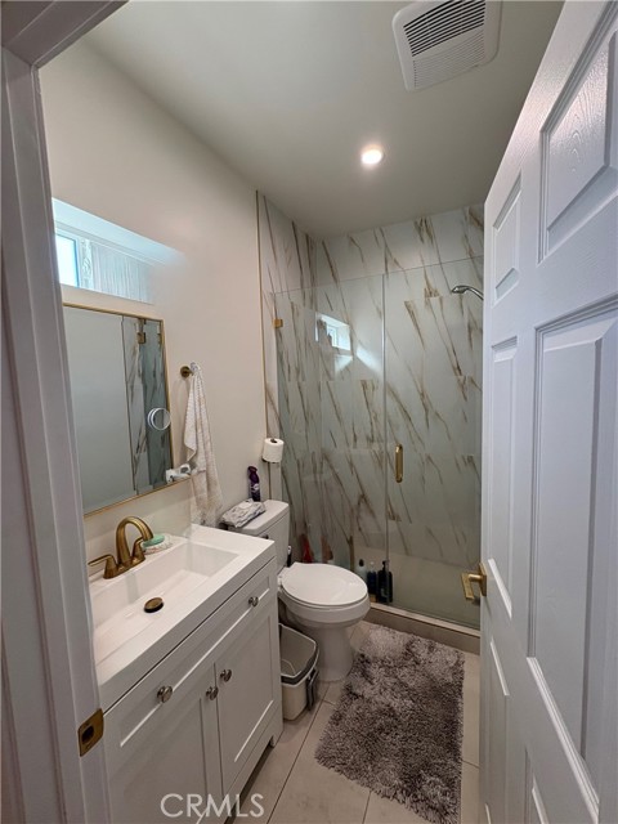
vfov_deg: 102.1
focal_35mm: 14
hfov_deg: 85.7
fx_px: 333
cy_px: 412
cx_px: 309
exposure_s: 1/120
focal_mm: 2.22
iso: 125
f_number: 2.2
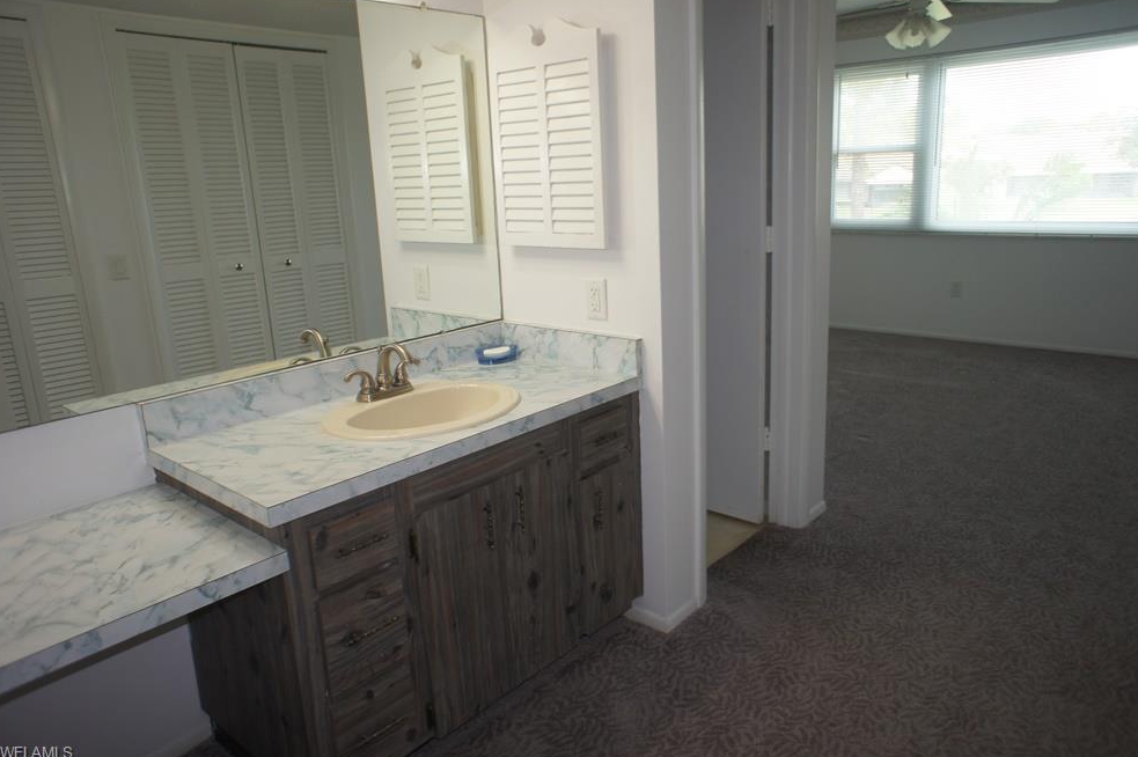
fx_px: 790
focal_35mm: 25
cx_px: 580
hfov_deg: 71.5
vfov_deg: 51.2
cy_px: 370
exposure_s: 1/80
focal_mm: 16
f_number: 3.2
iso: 200
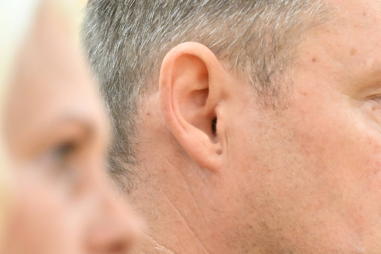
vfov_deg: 2.7
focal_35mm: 516
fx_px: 5461
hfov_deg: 4.0
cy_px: 259
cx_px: 334
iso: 2500
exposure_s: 1/125
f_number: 3.5
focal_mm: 180
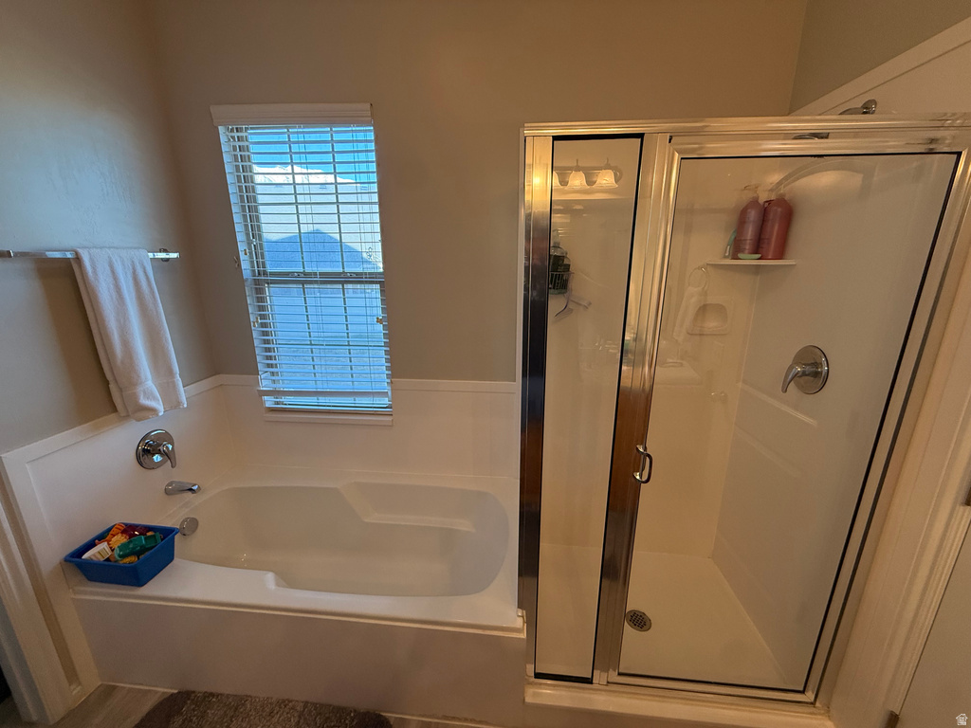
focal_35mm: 14
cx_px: 486
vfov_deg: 85.7
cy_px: 364
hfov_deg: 102.1
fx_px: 393
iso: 200
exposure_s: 1/120
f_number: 2.2
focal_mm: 2.22
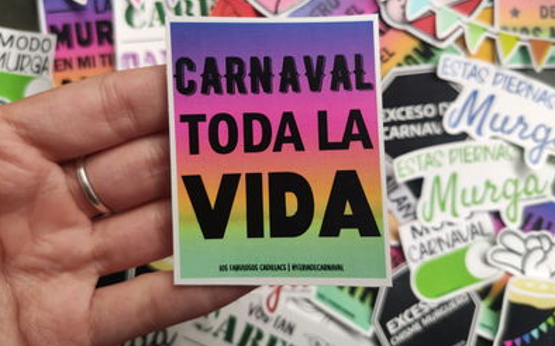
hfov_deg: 66.5
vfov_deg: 44.3
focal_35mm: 28
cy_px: 139
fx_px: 423
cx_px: 275
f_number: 1.75
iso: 140
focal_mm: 4.77
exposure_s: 1/100
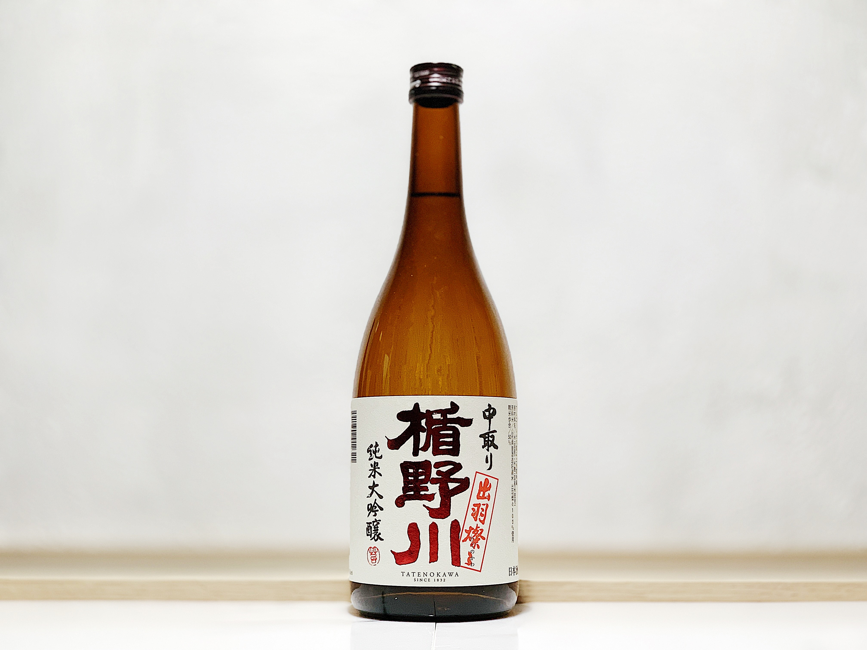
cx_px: 434
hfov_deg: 36.8
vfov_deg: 28.0
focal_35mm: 52
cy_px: 325
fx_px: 1302
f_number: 2.4
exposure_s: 1/60
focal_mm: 6
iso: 80
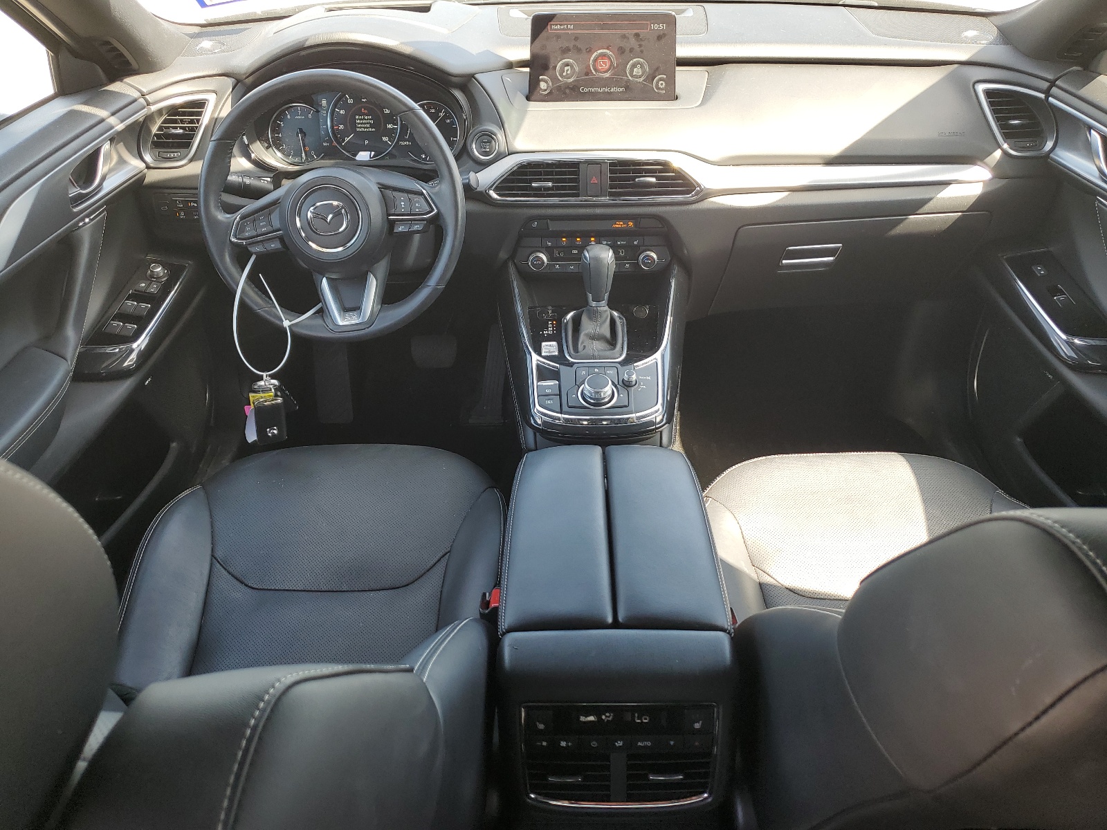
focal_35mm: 26
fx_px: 831
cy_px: 415
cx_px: 554
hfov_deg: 67.3
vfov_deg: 53.1
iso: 50
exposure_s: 1/161
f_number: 1.5
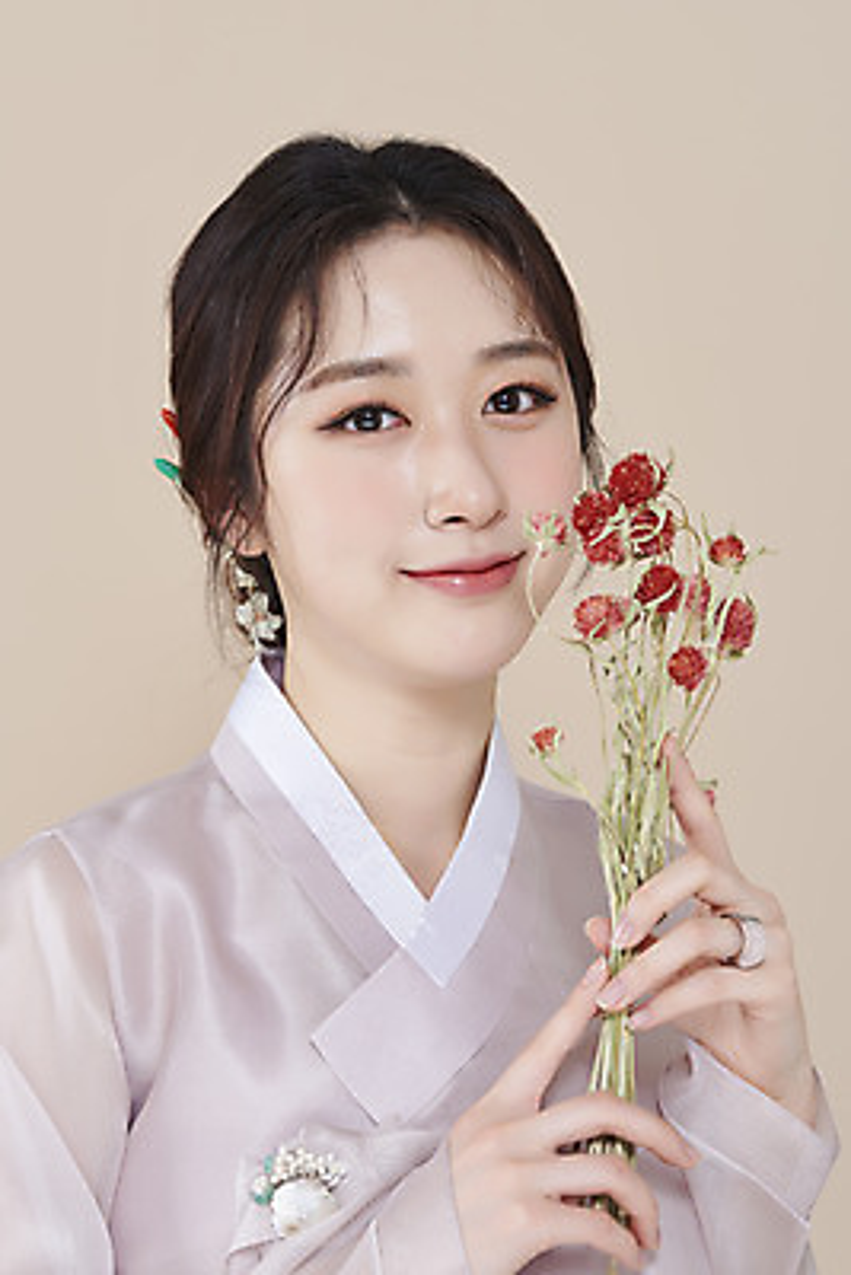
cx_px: 426
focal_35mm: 105
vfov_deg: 19.4
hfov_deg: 13.1
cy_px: 638
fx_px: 3720
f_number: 11
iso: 64
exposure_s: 1/125
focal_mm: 105
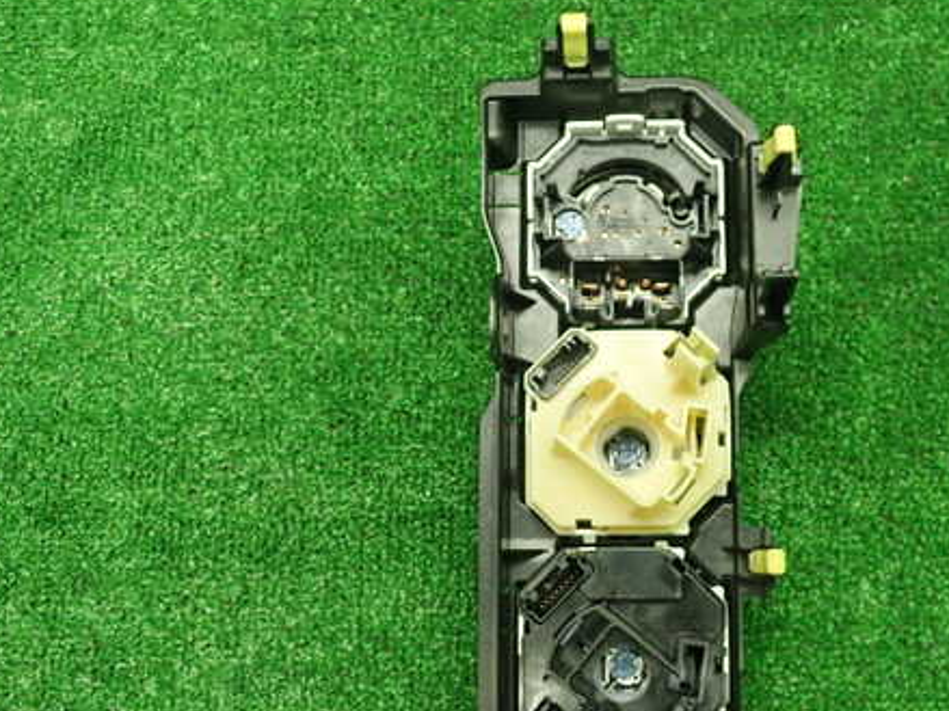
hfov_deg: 45.5
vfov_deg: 35.0
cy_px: 419
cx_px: 584
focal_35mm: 41
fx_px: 1124
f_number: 2.3
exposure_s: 1/125
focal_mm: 5.5
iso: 800
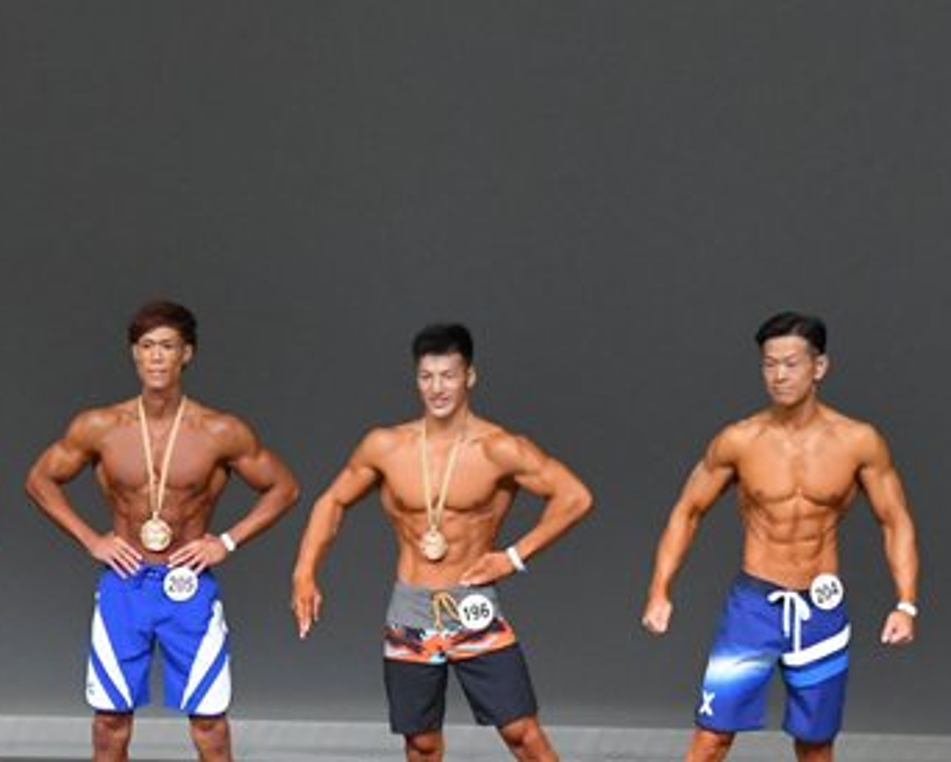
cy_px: 578
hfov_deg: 5.2
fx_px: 10420
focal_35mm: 370
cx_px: 101
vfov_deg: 4.2
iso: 5000
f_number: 5.6
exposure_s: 1/400
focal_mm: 116
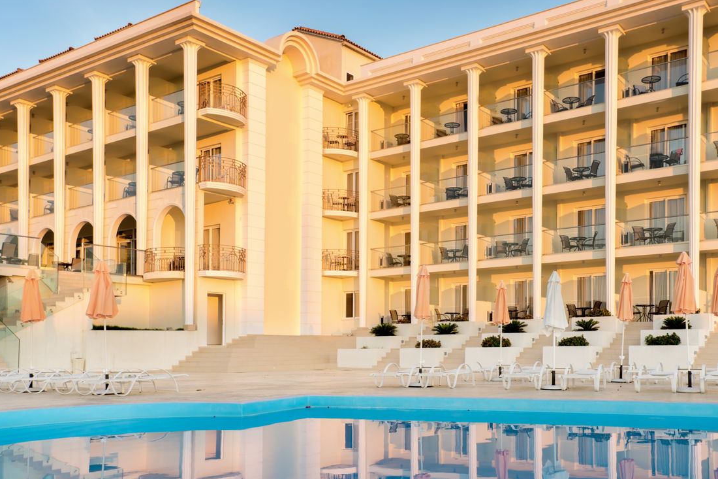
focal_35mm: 32
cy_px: 231
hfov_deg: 58.7
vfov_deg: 41.1
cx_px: 373
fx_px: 638
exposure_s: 1/13
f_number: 8
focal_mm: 22
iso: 64
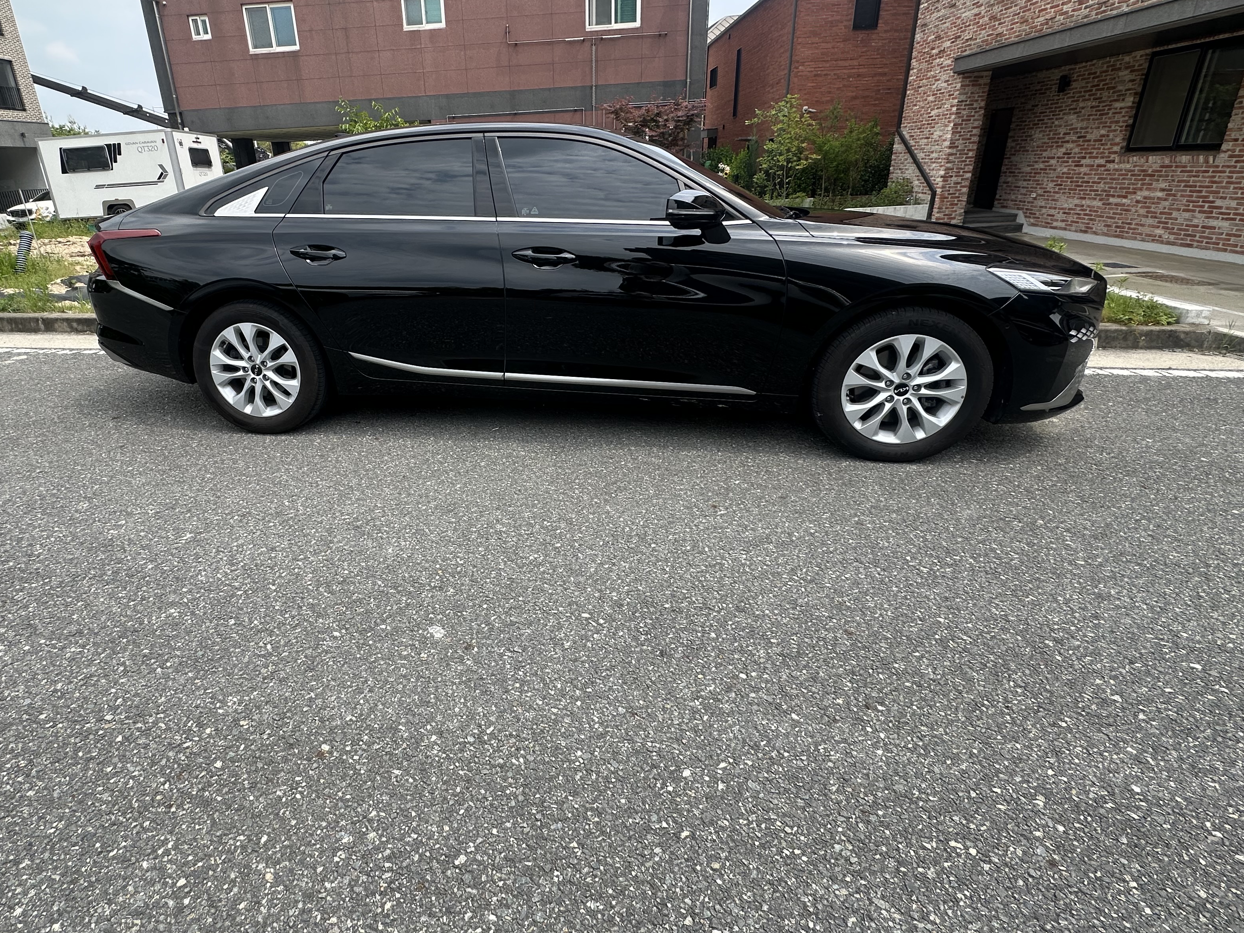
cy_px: 417
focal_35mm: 18
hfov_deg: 87.0
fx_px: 647
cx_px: 516
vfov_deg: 71.4
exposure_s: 1/812
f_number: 2.2
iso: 40
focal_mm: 2.22
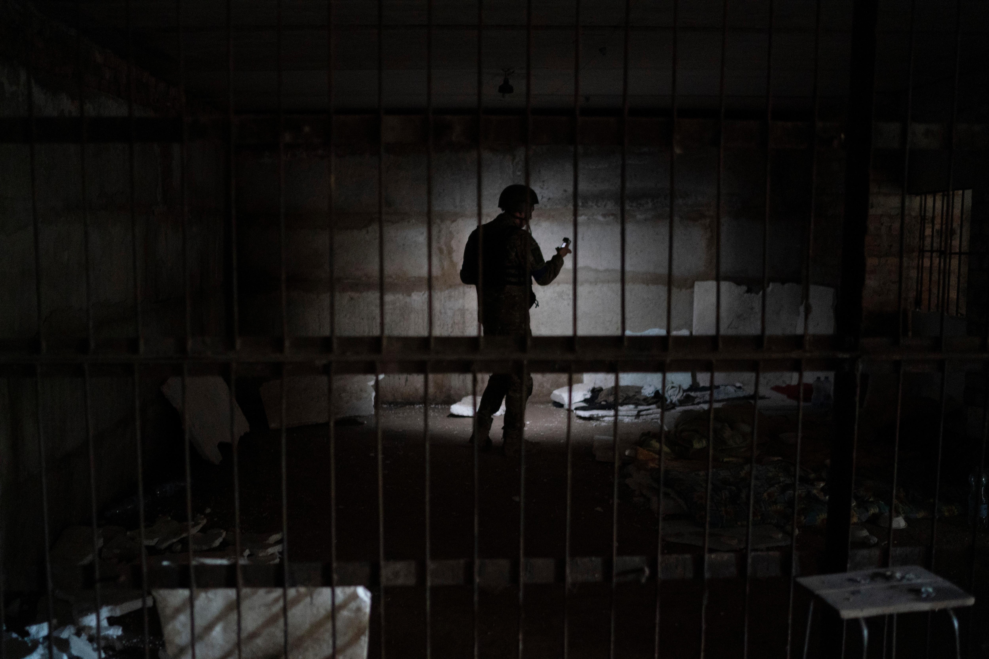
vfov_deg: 37.8
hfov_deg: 54.4
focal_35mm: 35
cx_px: 494
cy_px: 330
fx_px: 961
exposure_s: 1/100
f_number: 1.4
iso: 6400
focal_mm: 35
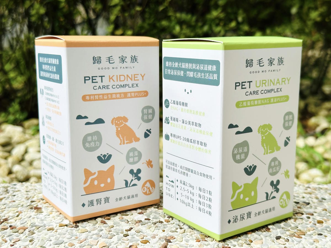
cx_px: 166
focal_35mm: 48
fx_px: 459
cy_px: 124
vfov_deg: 30.3
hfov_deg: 39.7
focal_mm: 6.86
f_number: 1.78
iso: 64
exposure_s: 1/467
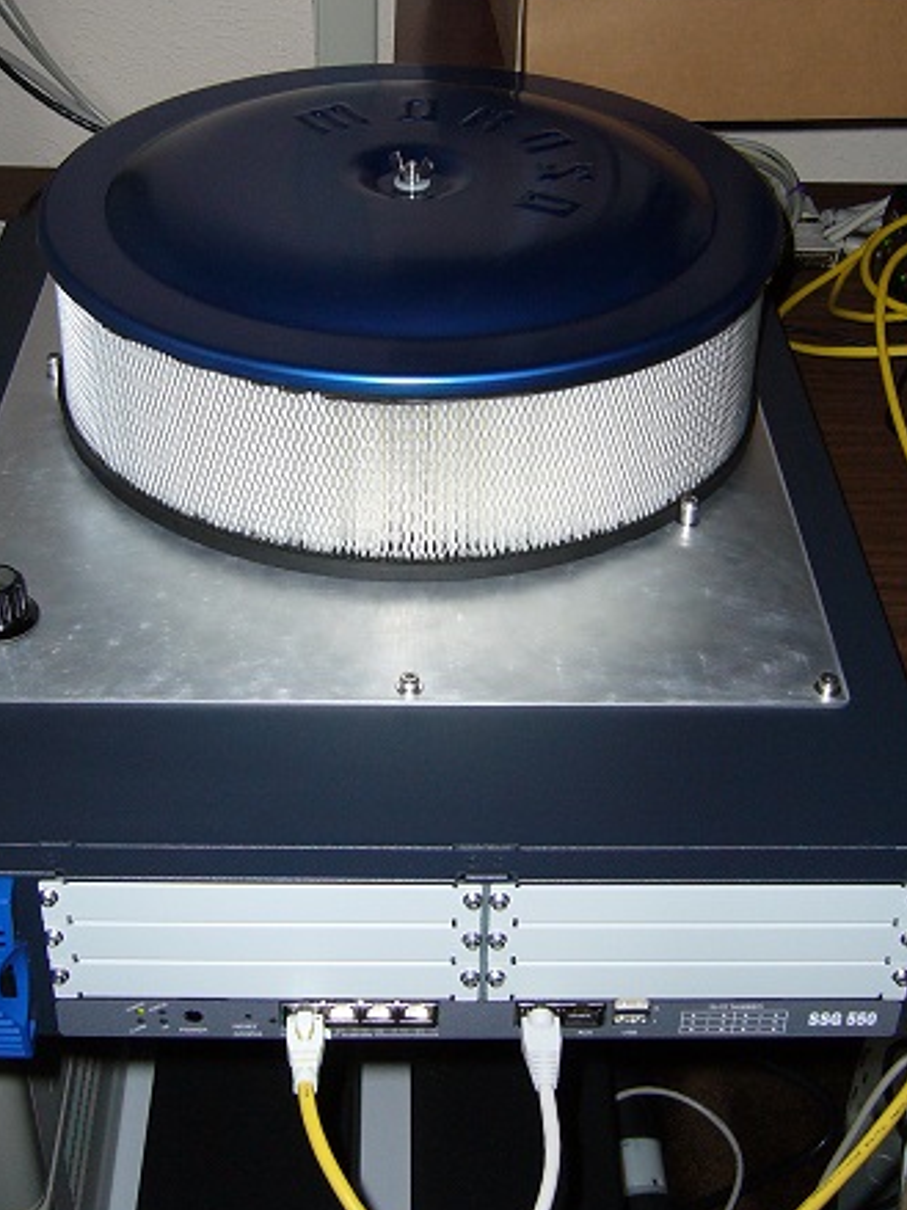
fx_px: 1783
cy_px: 447
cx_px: 380
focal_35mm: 51
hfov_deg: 28.5
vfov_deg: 37.3
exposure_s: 1/30
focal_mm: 5.8
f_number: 2.8
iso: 100
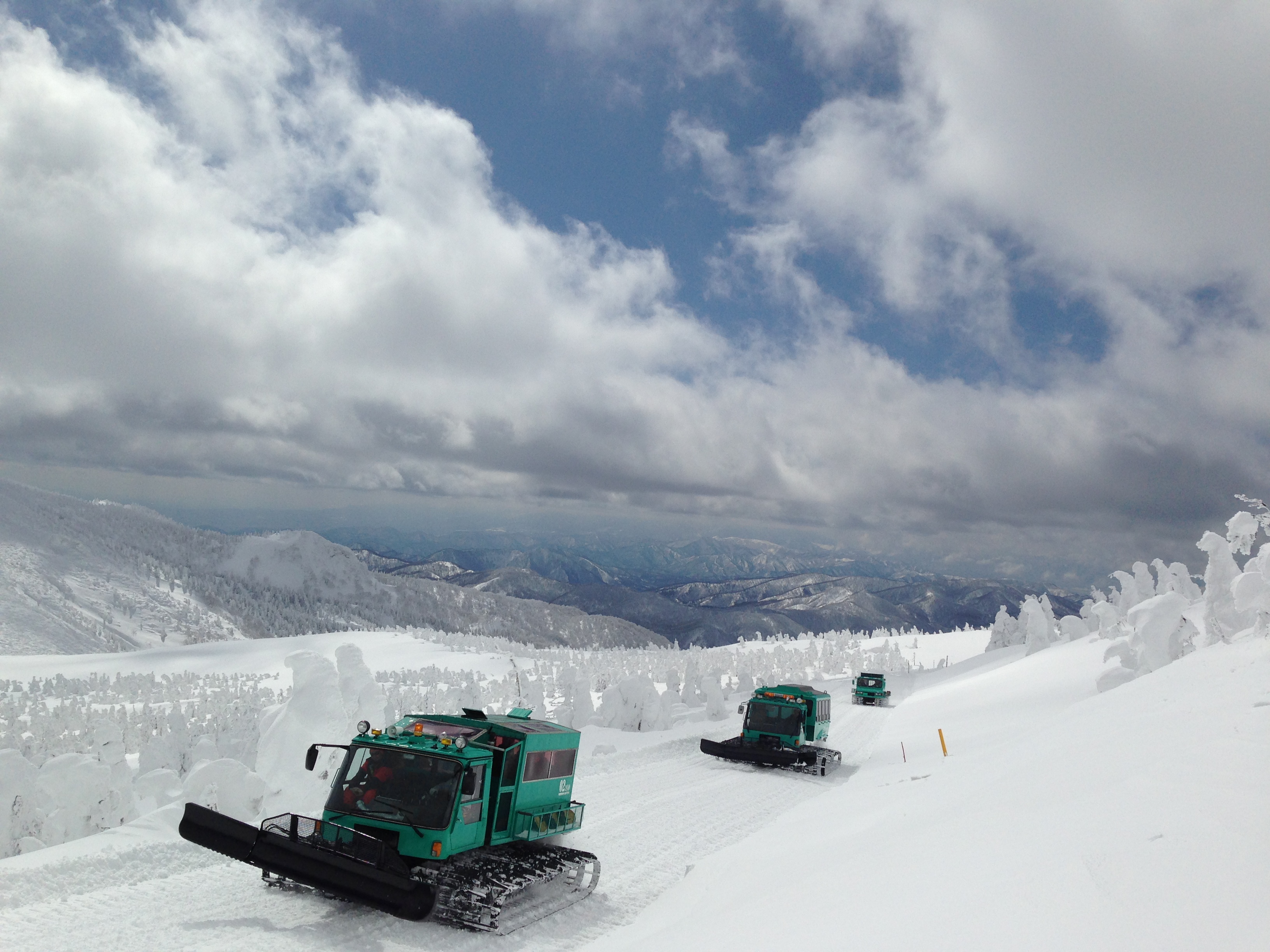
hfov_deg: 55.4
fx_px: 1211
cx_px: 635
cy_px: 476
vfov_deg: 42.9
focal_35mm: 33
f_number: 2.4
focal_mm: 4.12
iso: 50
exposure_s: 1/10870
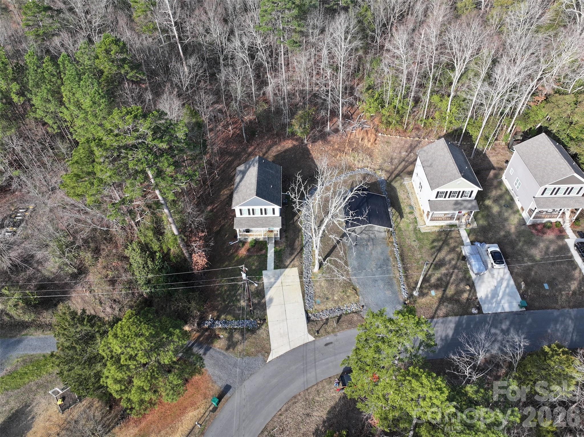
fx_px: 405
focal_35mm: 24
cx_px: 292
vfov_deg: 56.8
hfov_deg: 71.6
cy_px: 218
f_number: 2.8
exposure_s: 1/640
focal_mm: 12.29
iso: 100
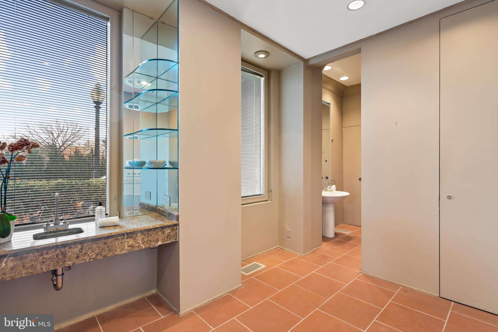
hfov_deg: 96.7
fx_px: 221
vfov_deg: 73.8
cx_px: 249
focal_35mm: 16
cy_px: 166
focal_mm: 16
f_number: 7.1
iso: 400
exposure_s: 1.6
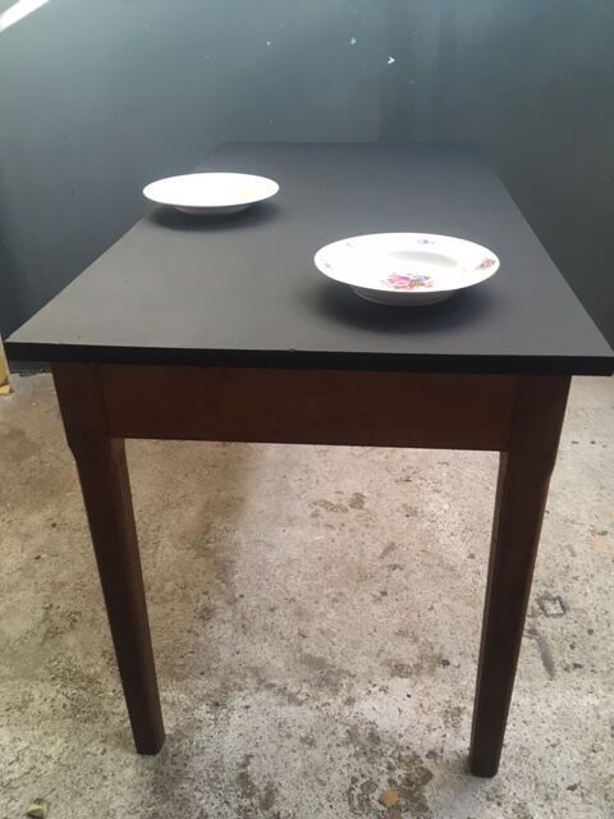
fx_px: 686
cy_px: 410
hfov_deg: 48.2
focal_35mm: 29
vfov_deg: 61.7
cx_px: 307
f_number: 2.2
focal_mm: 4.15
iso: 64
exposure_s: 1/33
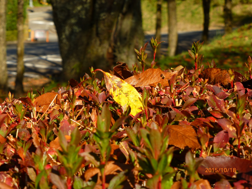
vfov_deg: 12.9
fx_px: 837
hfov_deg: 17.1
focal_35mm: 115
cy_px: 94
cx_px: 126
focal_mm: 20.6
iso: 100
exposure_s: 1/320
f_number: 5.3
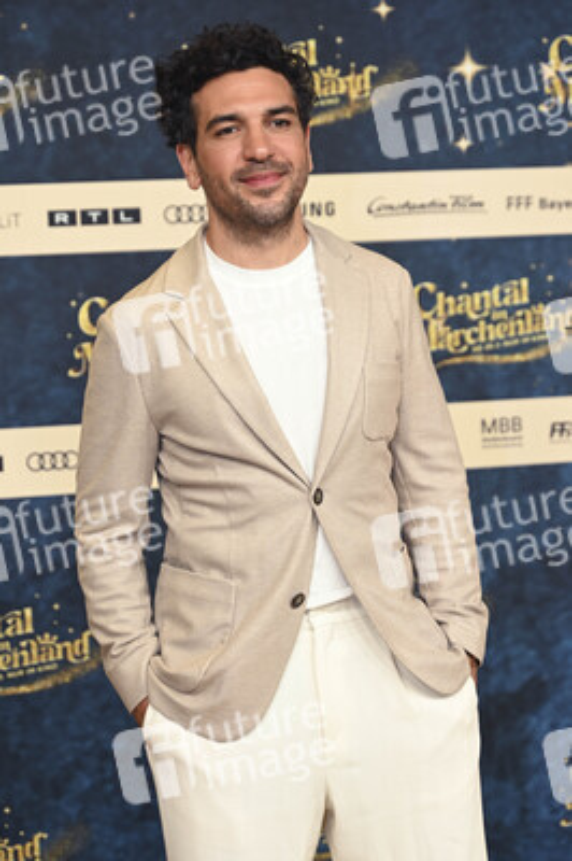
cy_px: 430
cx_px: 286
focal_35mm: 70
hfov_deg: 19.4
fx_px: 1671
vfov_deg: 28.9
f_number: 2.8
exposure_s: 1/160
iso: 320
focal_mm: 70
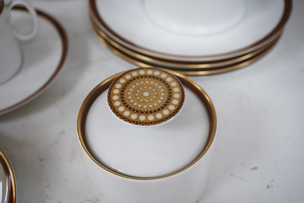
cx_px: 152
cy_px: 102
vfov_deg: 29.9
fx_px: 380
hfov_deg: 43.6
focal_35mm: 45
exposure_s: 1/125
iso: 1250
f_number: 6.3
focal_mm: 30
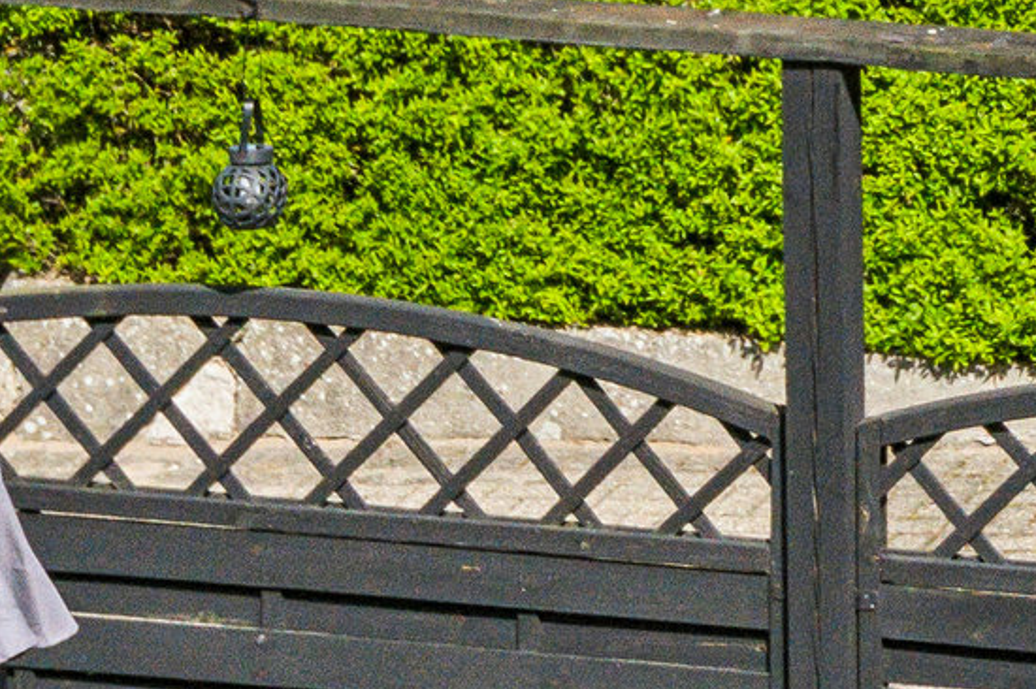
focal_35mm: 191
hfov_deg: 10.4
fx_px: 5493
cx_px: 1514
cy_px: -456
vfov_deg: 7.0
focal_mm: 35
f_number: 11
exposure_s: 1/2500
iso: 800
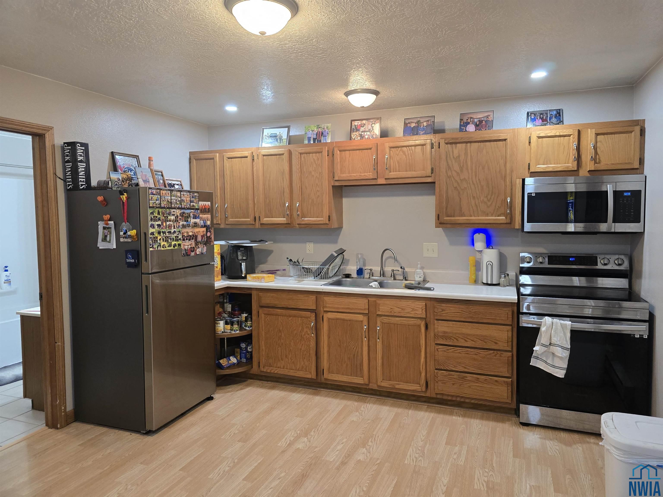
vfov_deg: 58.9
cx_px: 332
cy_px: 248
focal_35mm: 23
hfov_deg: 73.9
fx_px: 441
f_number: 1.7
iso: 500
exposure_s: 1/120
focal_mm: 6.3
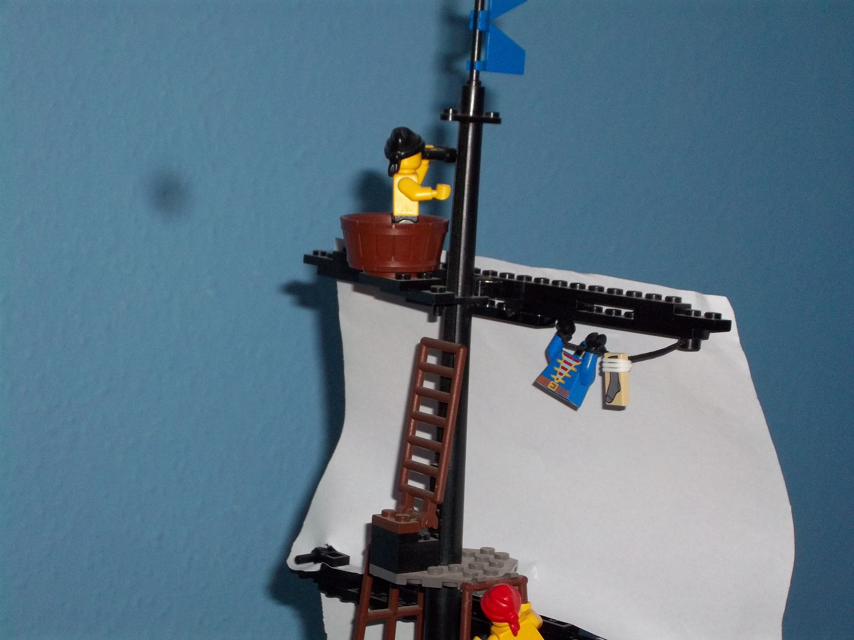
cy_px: 320
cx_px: 427
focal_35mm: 96
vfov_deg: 15.4
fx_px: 2368
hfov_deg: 20.4
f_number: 5.2
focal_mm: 17.1
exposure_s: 1/60
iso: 160
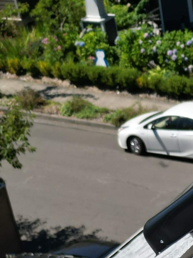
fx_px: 825
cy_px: 378
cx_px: 363
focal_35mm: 111
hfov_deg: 12.1
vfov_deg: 16.3
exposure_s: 1/3200
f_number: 1.7
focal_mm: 6.72
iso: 110
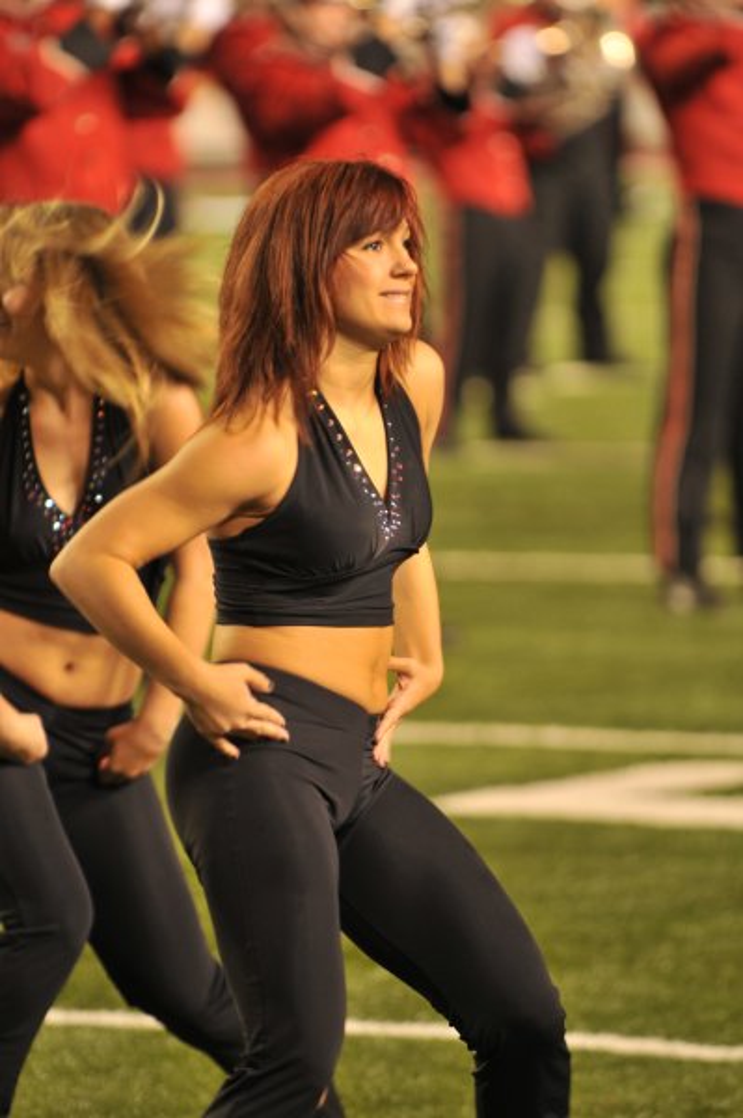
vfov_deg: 6.9
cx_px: 372
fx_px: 9303
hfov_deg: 4.6
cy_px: 559
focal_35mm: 300
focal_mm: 200
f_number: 2.8
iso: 400
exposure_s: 1/60
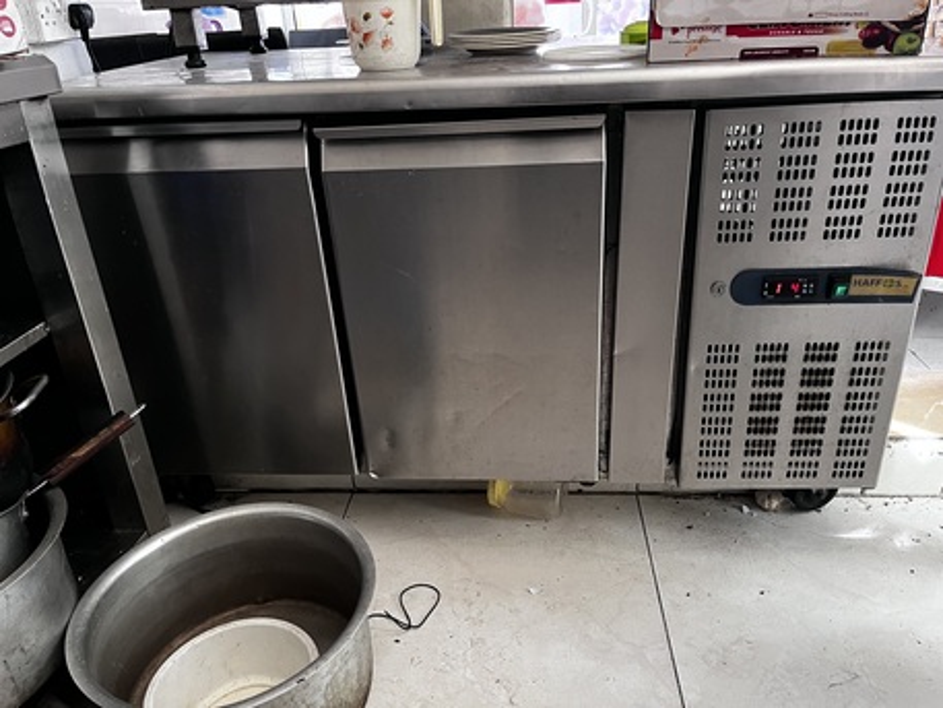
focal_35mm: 26
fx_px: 708
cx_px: 472
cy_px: 354
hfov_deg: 67.3
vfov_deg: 53.1
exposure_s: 1/54
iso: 500
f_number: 1.6
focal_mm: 5.1
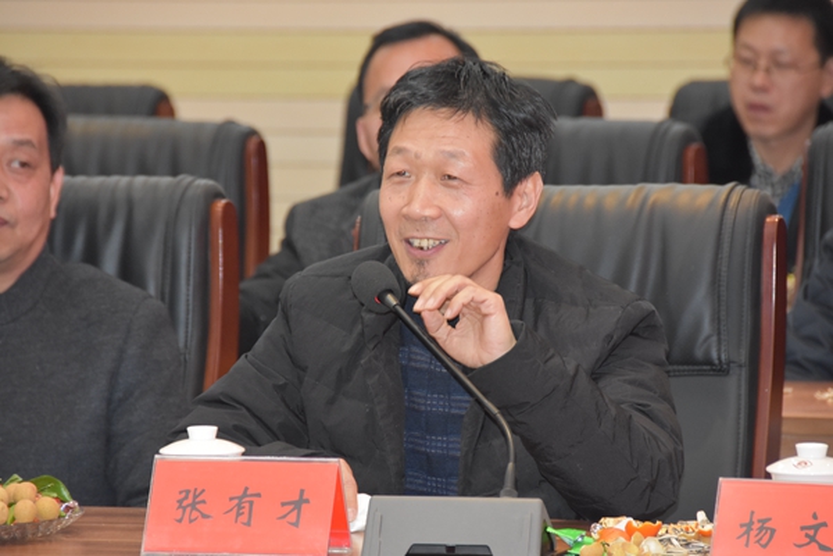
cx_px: 416
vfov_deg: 5.4
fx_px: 5900
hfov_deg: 8.1
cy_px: 278
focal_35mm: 255
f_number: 5.6
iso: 2200
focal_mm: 170
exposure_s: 1/60
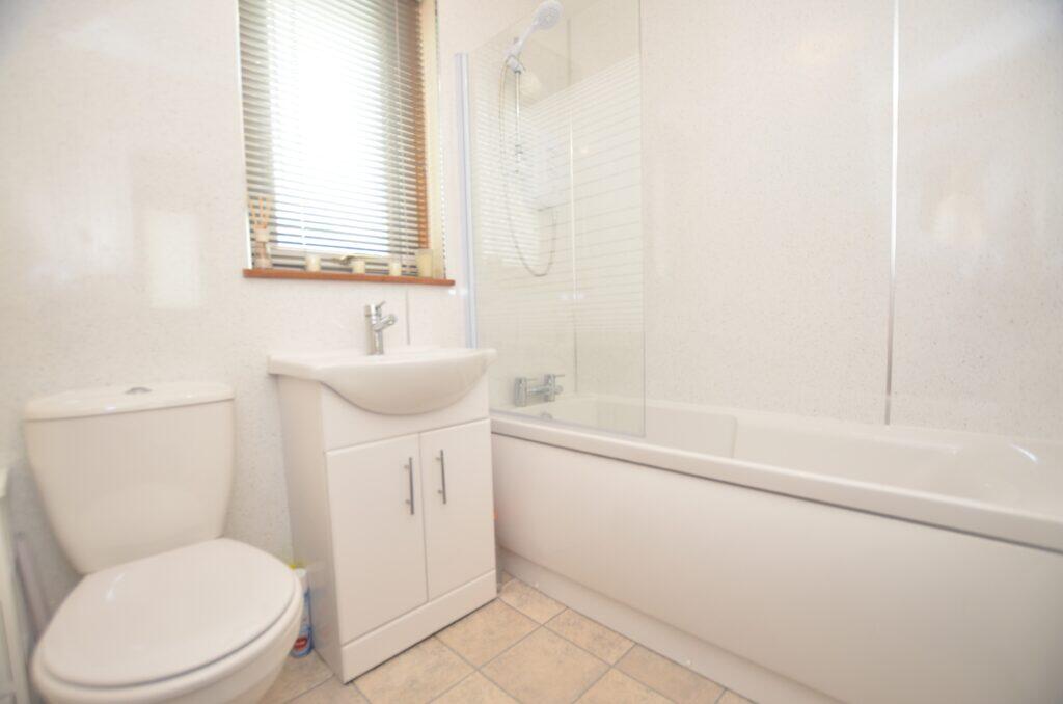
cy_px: 352
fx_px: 442
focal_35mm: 15
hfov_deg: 100.5
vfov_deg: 77.1
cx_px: 532
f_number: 4
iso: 400
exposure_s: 1/60
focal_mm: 10
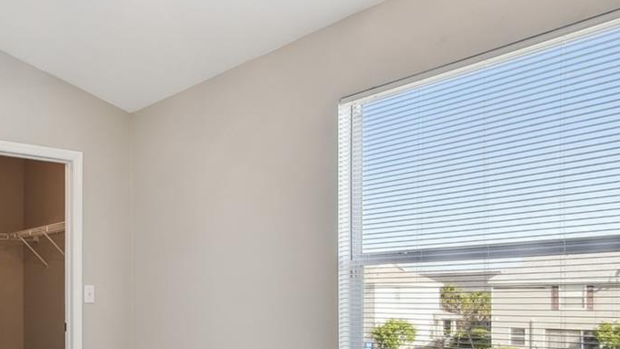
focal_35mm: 37
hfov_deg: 49.6
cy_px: 280
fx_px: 608
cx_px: 92
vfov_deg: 31.2
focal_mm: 10
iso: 100
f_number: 7.1
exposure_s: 1/13
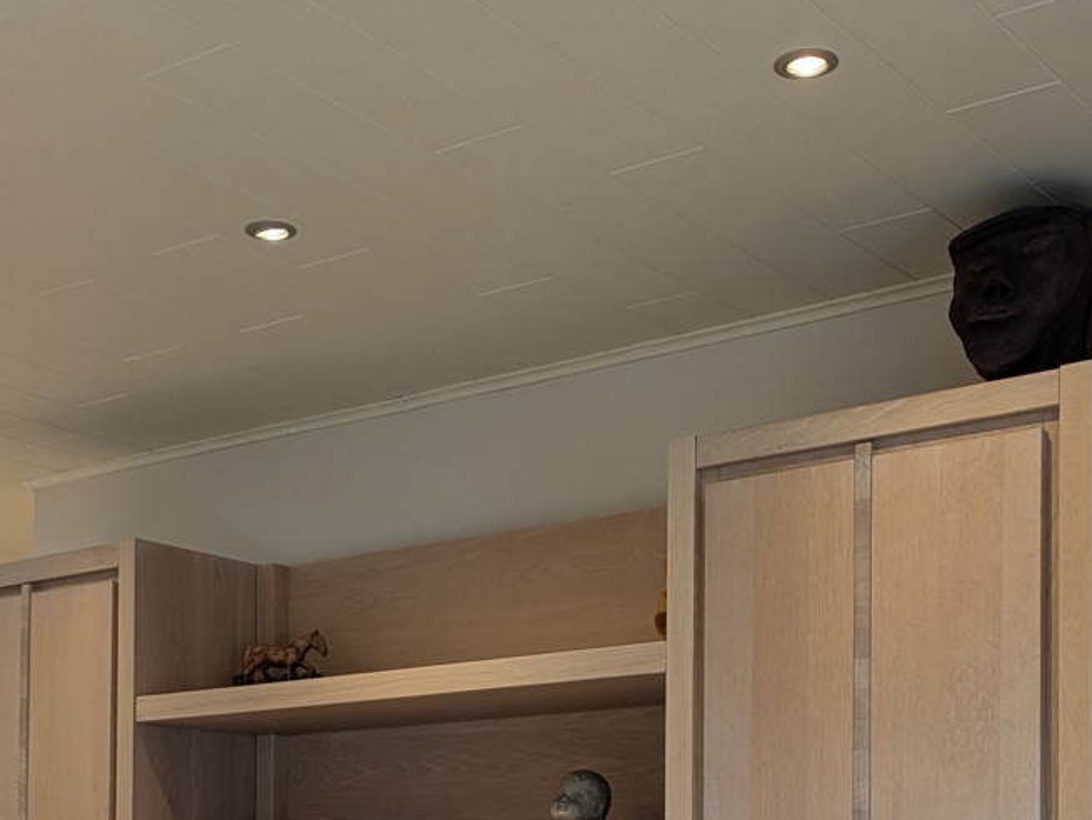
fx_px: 1925
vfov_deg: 22.6
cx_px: 438
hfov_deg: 31.6
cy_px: 908
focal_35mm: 61
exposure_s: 1/50
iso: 58
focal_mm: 5.43
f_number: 1.89
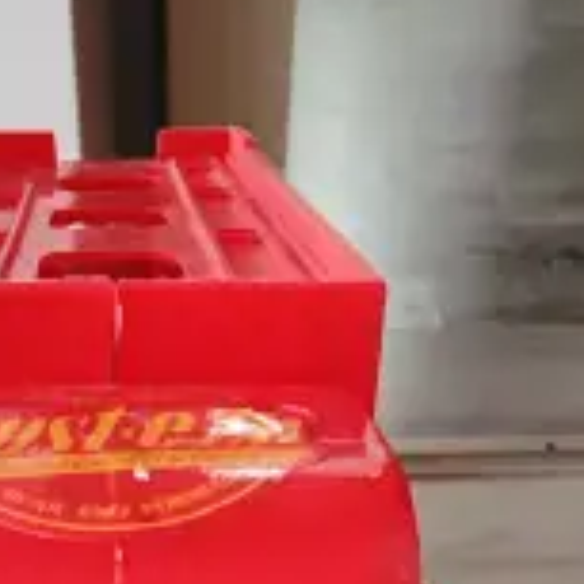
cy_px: 706
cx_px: 57
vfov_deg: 22.6
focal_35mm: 70
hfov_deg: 24.0
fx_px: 1336
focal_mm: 1.96
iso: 500
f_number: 2.2
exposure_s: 1/25
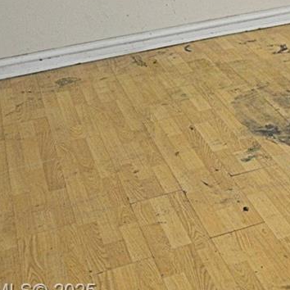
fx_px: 654
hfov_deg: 19.7
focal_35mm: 69
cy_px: 293
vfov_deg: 23.9
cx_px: 496
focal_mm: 12
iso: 500
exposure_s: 1/60
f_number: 3.8
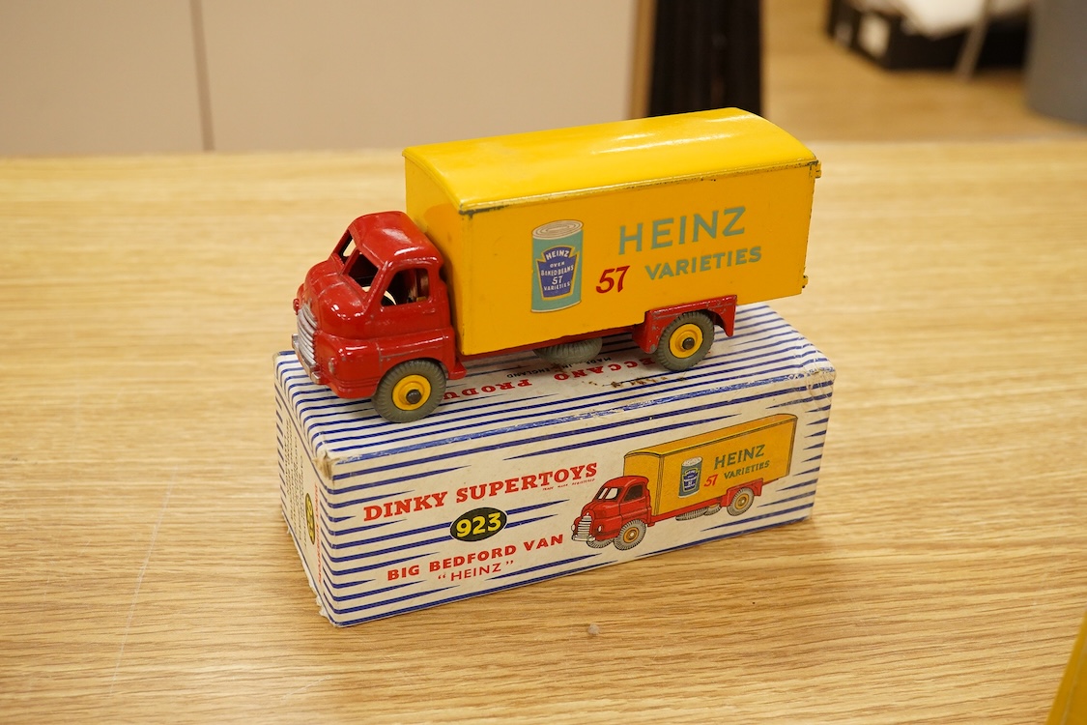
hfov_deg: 43.6
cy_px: 362
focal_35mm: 45
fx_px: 1359
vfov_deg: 29.9
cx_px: 544
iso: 2500
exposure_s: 1/160
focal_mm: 30
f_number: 9
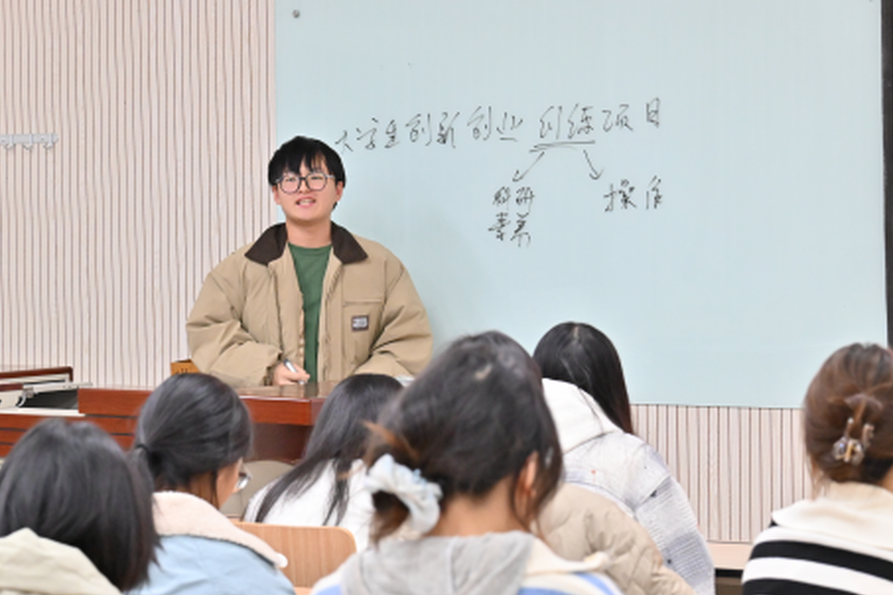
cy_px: 308
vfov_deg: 10.7
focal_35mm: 128
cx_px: 444
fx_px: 3164
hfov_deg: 16.1
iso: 2800
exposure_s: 1/60
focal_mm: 77
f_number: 6.3
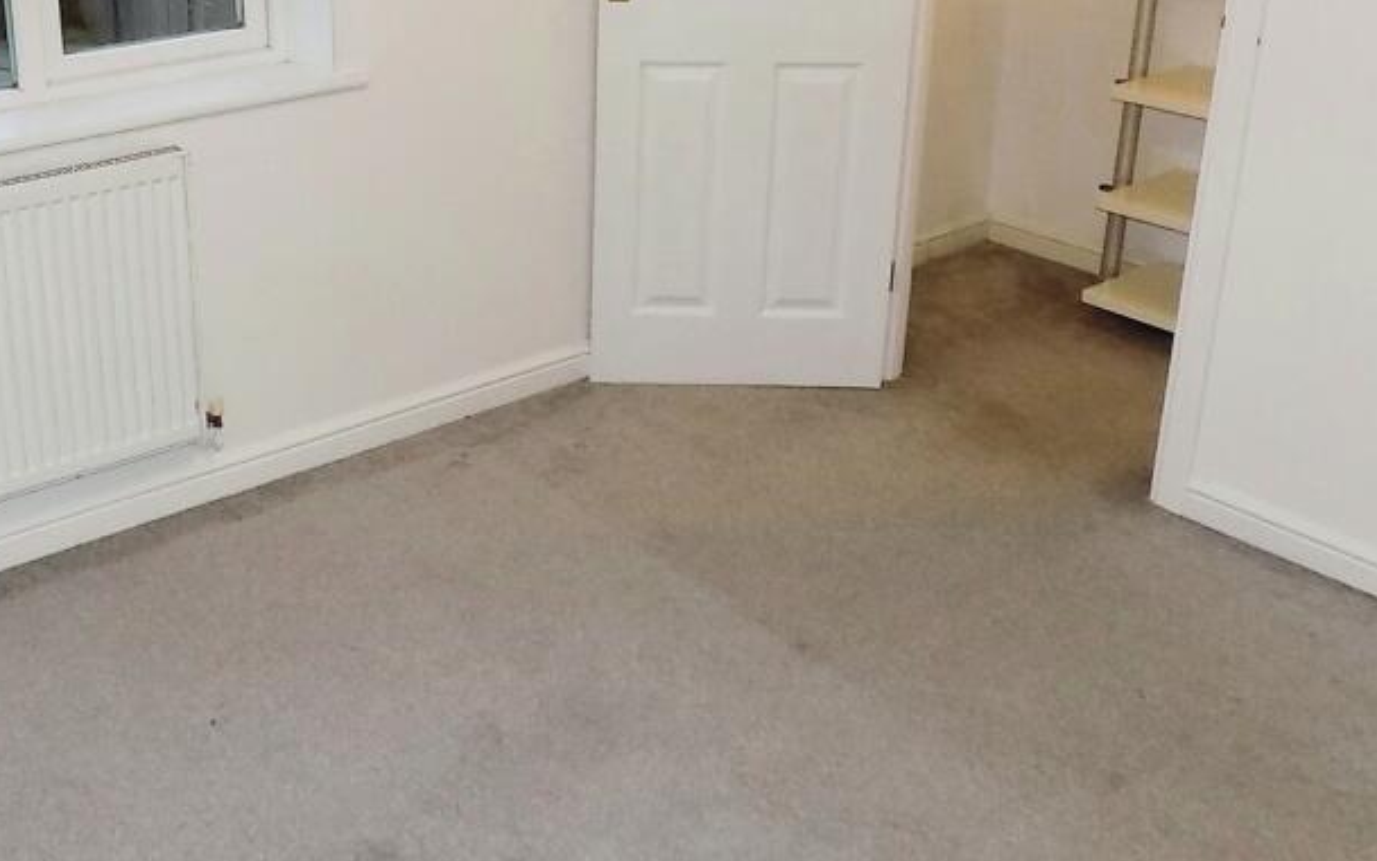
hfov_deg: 46.7
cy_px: 210
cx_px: 369
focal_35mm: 41
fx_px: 1539
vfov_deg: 30.7
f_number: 3.1
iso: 200
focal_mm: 4
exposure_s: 1/30
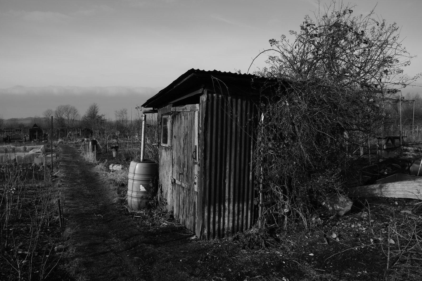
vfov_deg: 47.9
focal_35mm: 27
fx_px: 316
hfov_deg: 67.4
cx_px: 211
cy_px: 140
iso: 100
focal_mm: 18
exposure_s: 1/400
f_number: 8
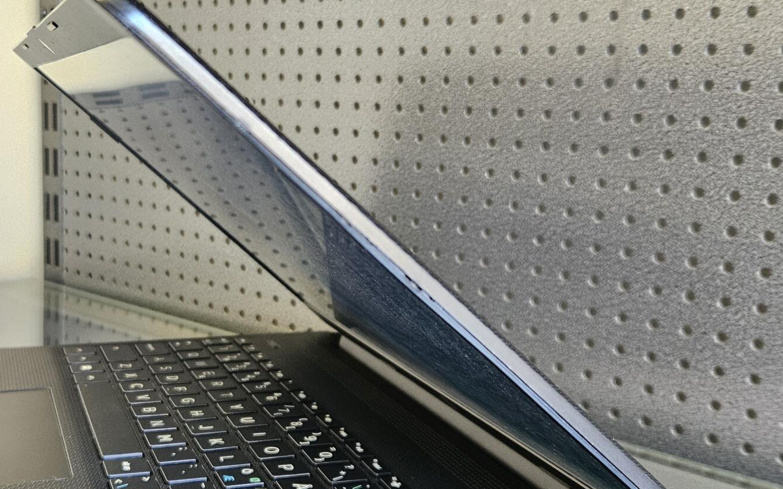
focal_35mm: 47
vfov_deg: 27.4
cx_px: 280
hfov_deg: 42.2
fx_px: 1003
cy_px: 239
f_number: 1.8
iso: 640
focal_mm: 5.4
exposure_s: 1/100
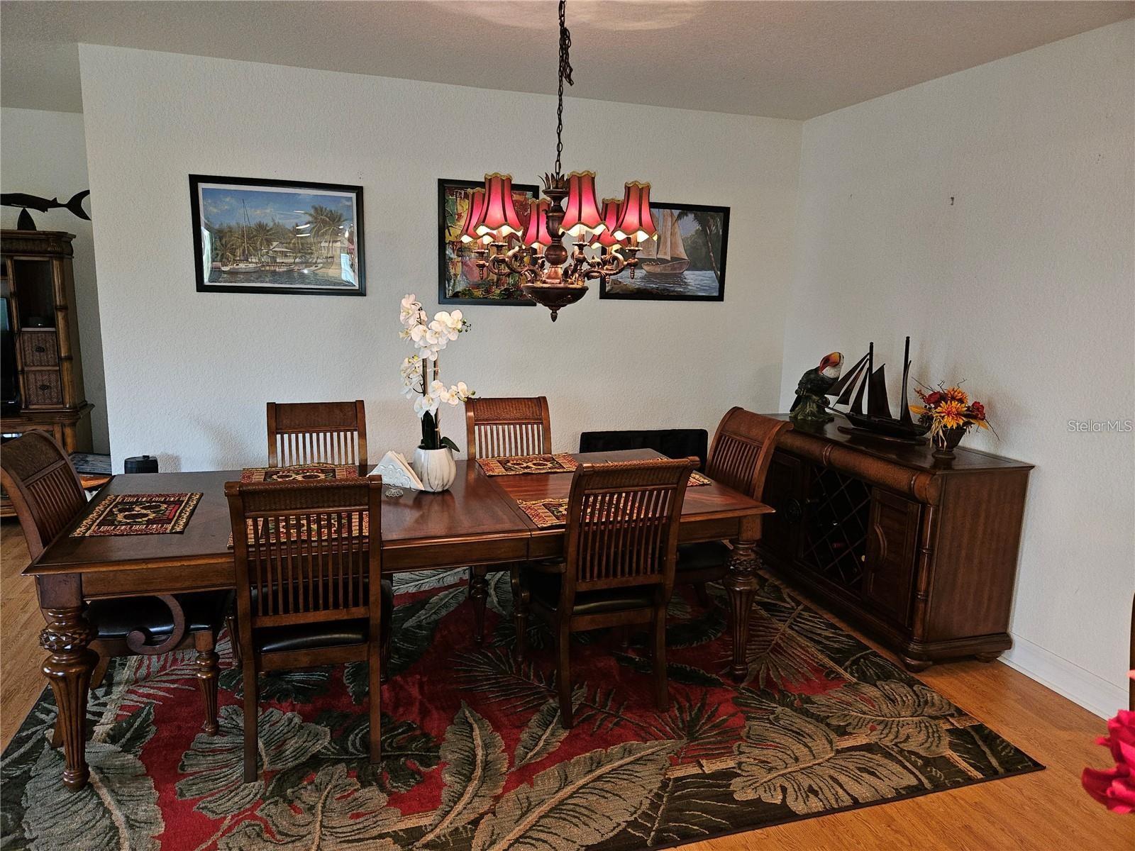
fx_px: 754
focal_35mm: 23
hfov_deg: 73.9
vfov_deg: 58.9
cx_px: 568
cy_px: 426
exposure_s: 1/24
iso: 125
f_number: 1.8
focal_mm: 5.4
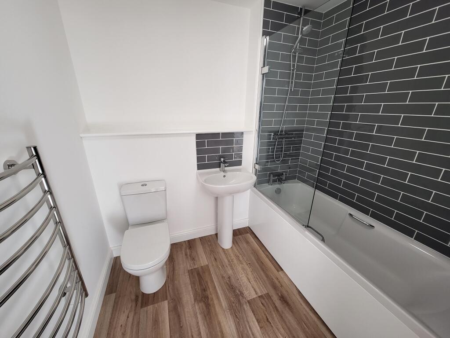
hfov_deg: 106.2
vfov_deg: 89.9
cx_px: 225
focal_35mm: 13
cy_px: 169
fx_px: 169
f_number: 2.2
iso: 100
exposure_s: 1/50
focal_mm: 1.74
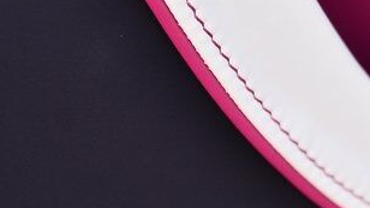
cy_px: -22
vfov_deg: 5.4
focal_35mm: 225
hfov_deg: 9.6
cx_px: 207
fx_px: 2207
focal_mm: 55
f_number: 4.5
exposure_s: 1/200
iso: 200
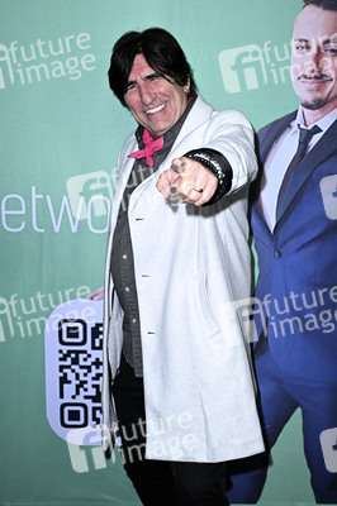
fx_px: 717
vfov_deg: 38.9
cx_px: 168
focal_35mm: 51
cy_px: 253
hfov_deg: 26.4
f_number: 5.6
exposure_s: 1/200
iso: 1600
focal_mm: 51
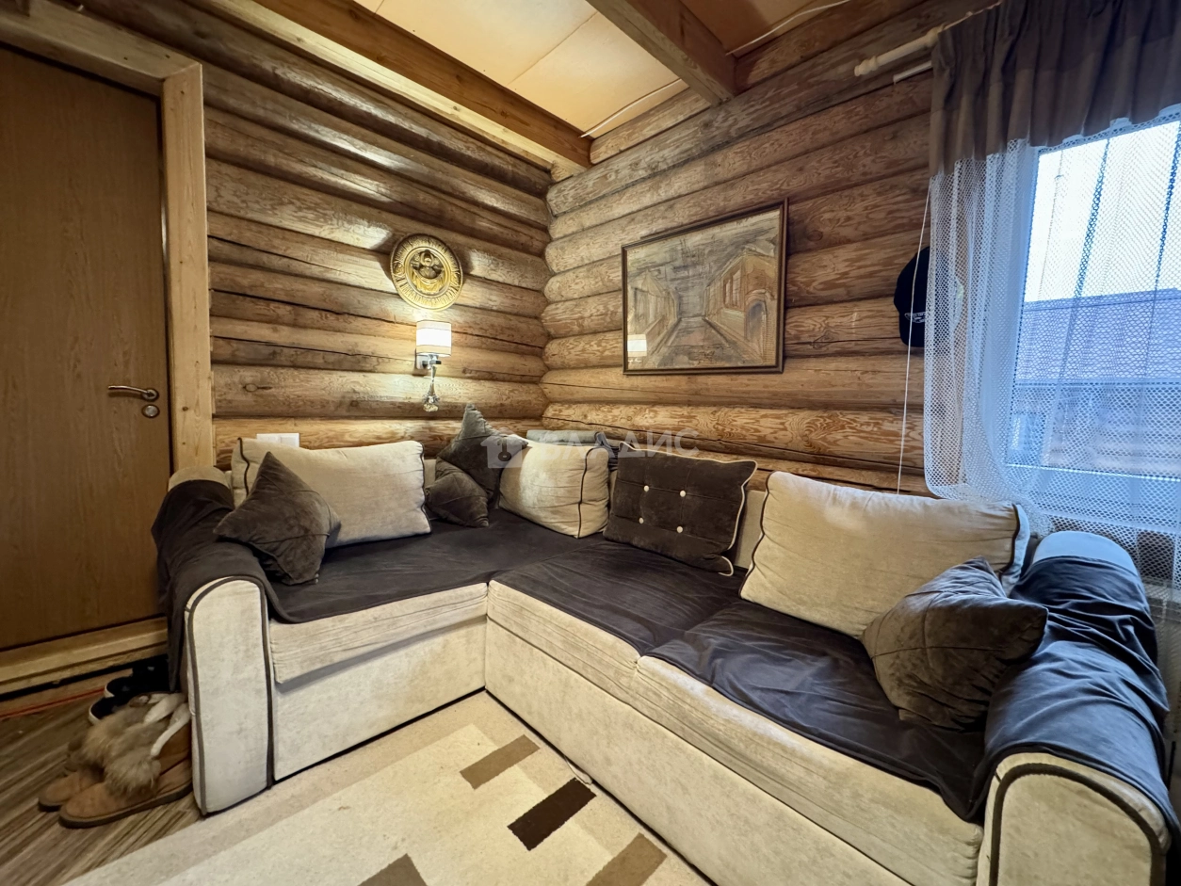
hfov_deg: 102.1
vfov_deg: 85.7
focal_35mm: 14
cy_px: 443
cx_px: 590
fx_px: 478
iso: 1000
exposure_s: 1/33
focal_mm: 2.22
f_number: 2.2
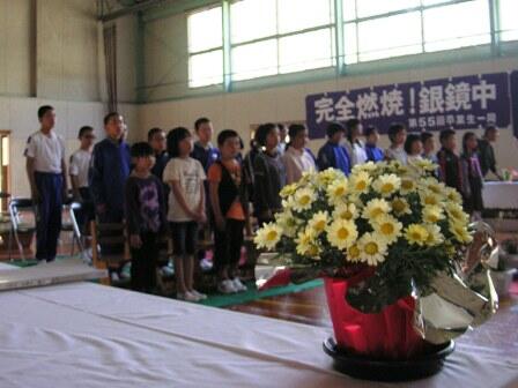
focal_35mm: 37
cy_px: 194
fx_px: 554
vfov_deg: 38.7
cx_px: 259
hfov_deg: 50.1
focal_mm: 6.1
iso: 100
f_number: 2.8
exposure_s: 1/45
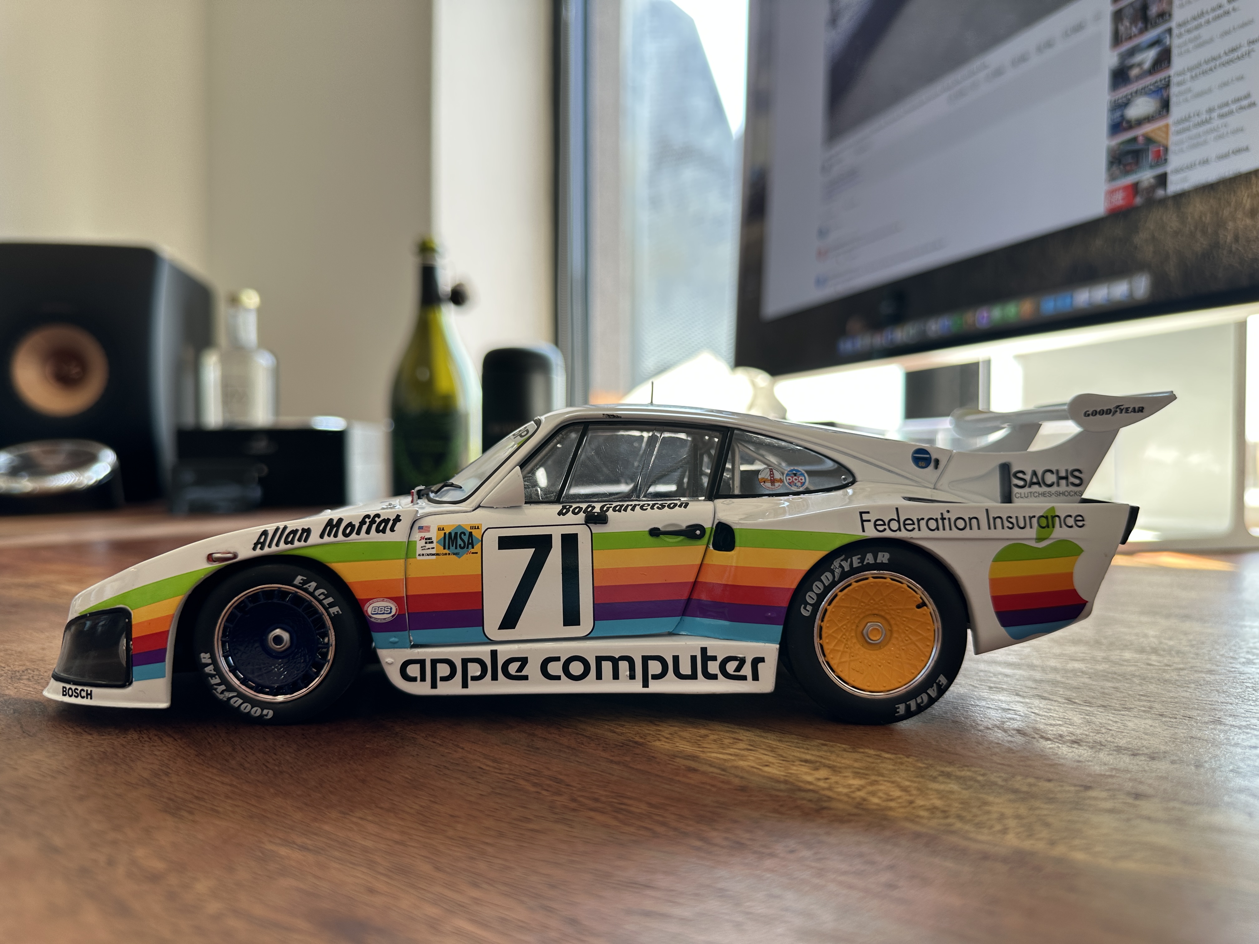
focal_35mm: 24
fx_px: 873
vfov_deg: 56.8
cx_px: 630
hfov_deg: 71.6
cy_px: 472
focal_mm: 6.86
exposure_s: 1/148
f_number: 1.78
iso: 64
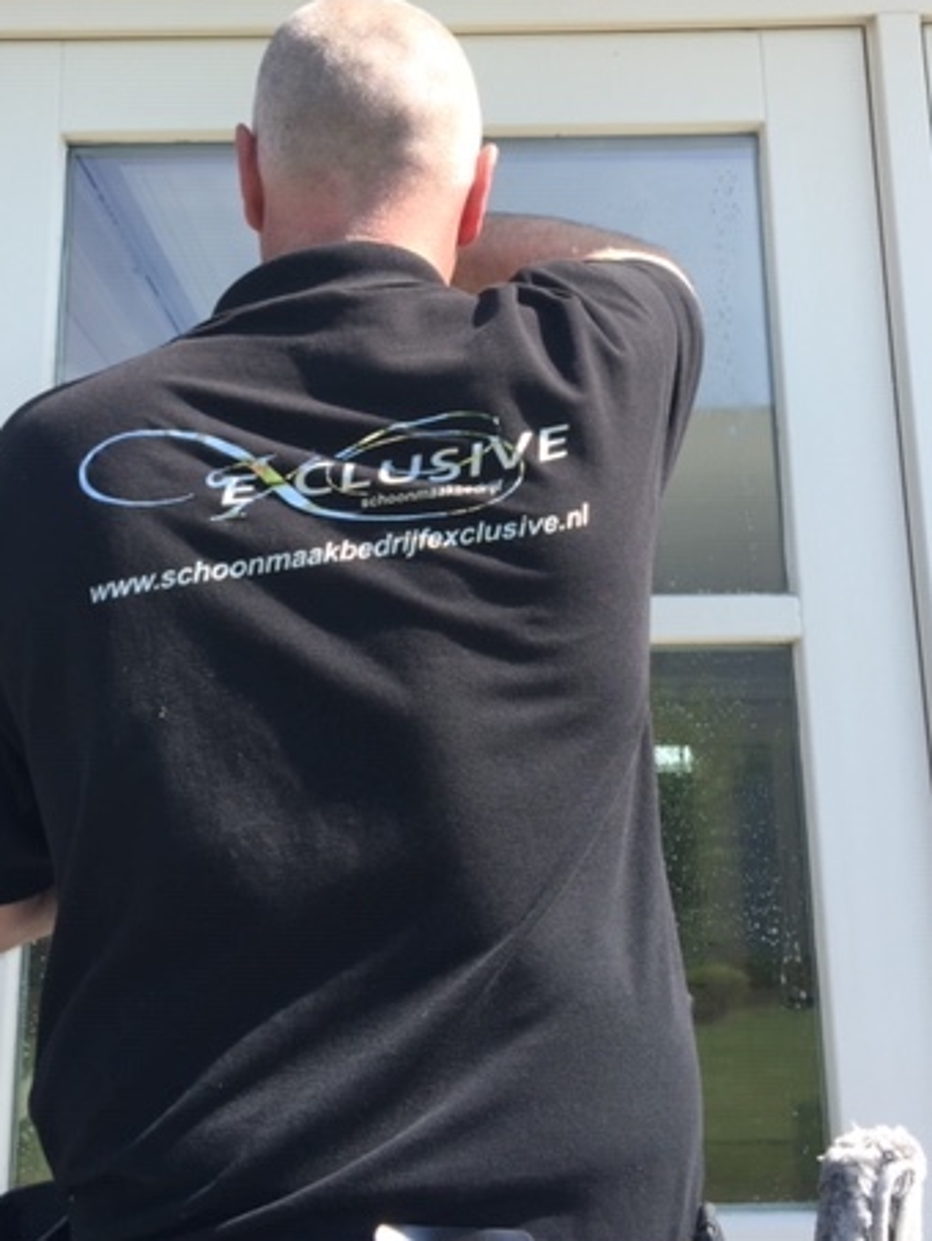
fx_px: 1471
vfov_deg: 45.5
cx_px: 450
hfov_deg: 35.1
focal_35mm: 41
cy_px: 488
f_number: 2.2
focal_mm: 4.15
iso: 32
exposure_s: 1/599
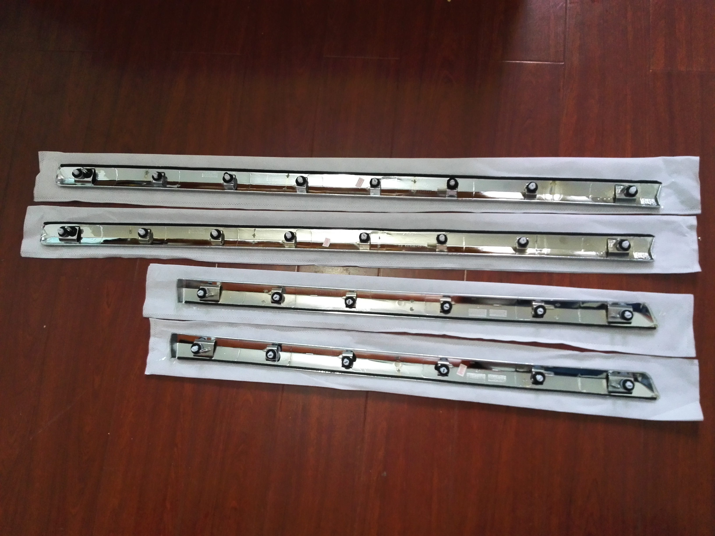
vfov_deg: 48.2
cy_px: 268
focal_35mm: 29
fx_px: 599
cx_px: 358
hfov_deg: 61.7
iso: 320
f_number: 2
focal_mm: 3.8
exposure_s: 1/33.3
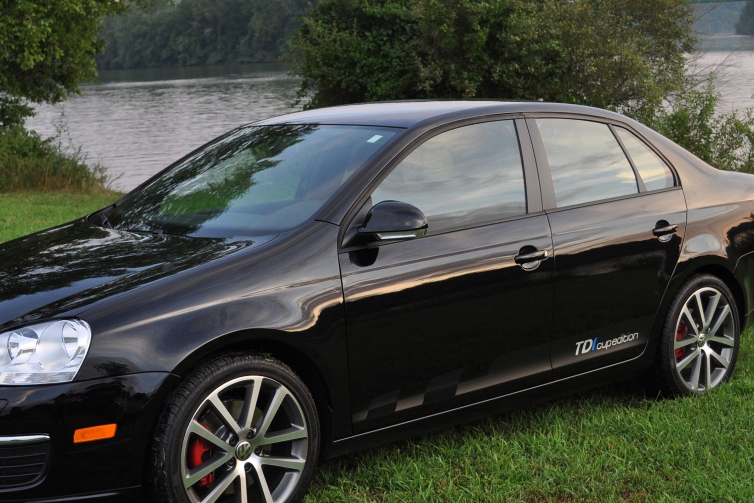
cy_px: 258
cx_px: 386
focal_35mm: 54
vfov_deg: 25.1
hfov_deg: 36.9
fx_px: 1131
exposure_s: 1/60
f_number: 4
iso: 400
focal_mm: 22
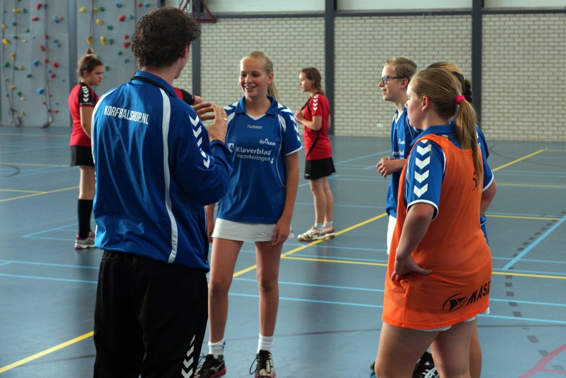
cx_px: 283
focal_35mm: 42
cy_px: 189
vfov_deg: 31.9
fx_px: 660
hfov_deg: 46.4
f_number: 4
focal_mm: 28
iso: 200
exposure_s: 1/80
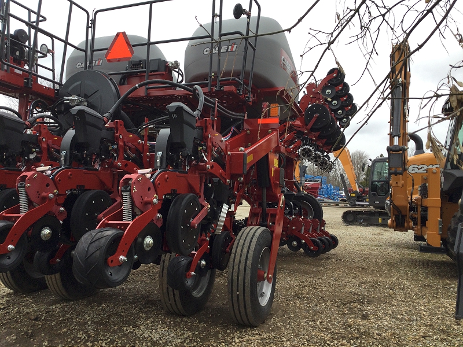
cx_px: 232
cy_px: 174
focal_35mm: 31
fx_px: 415
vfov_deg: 45.4
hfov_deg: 58.4
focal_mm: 3.3
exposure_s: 1/288
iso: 25
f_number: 2.4
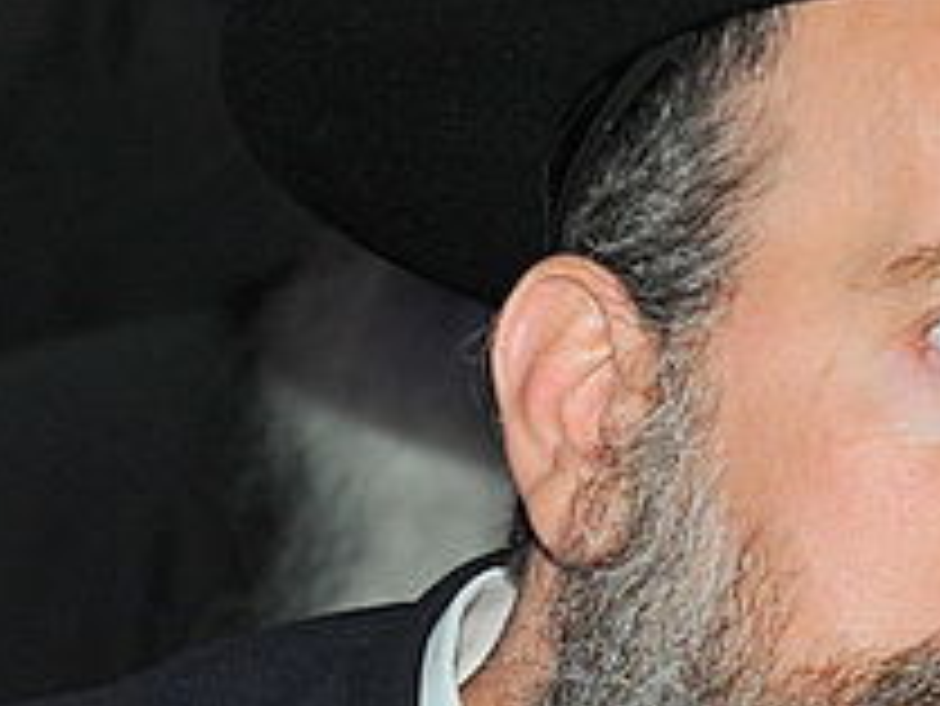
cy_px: 650
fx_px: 10488
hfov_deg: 5.1
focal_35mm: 386
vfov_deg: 3.9
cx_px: 1484
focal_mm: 105
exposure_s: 1/250
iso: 1600
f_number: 5.6
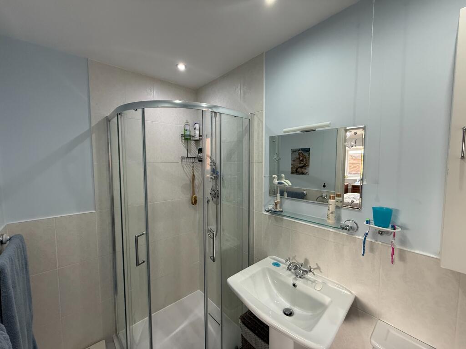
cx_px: 233
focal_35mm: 14
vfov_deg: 85.7
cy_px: 174
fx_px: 188
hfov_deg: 102.1
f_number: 2.2
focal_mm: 2.22
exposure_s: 1/100
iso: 200
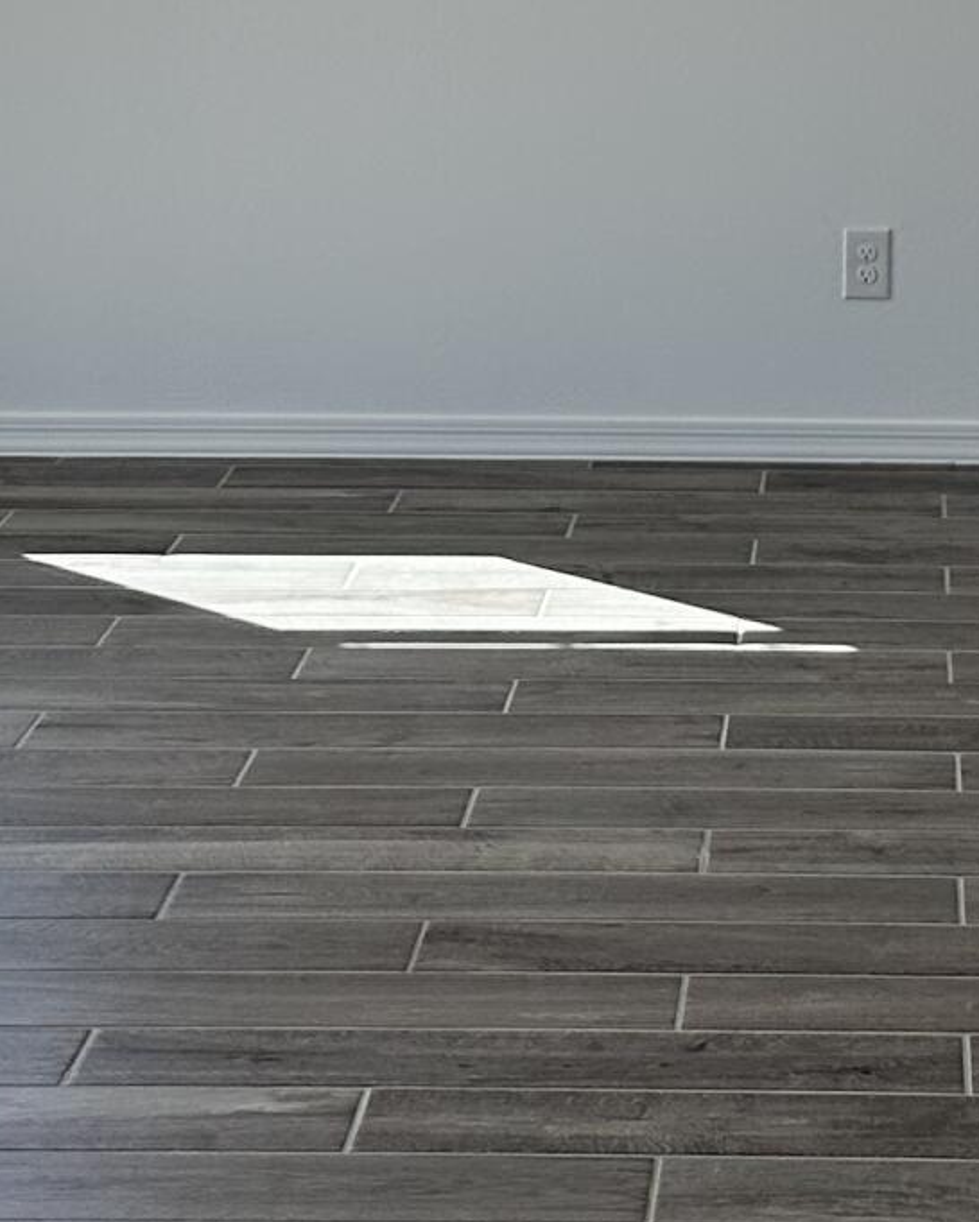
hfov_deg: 14.8
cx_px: 925
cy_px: -50
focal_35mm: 103
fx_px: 3729
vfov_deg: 18.1
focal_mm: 6.86
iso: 80
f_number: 1.78
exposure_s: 1/383
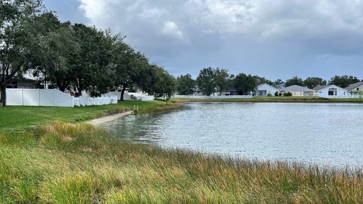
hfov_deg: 62.5
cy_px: 121
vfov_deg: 37.6
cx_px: 166
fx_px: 298
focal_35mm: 31
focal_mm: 5.1
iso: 50
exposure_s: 1/2899
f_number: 1.6
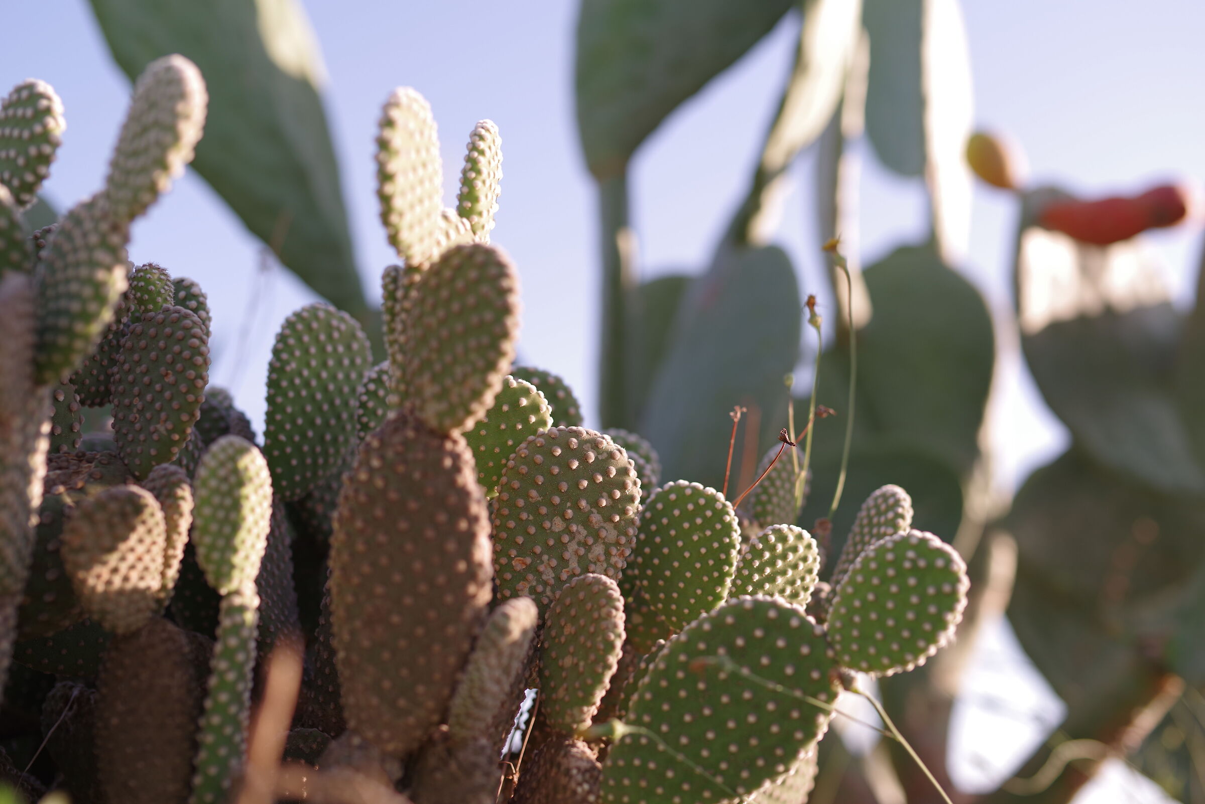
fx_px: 1674
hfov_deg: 39.6
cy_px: 402
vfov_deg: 27.0
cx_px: 602
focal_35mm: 50
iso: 100
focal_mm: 50
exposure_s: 1/640
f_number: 2.2
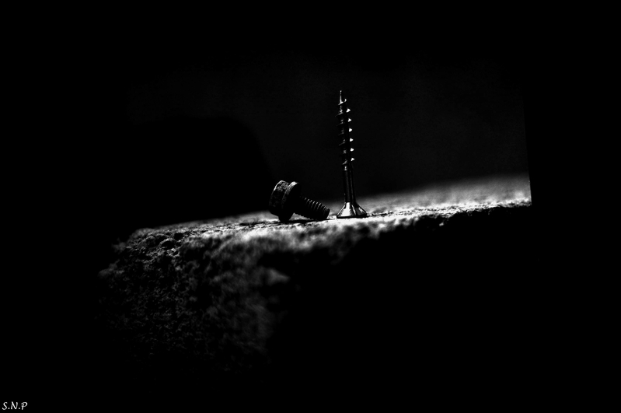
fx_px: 1292
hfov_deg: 27.0
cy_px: 206
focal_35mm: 75
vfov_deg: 18.1
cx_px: 310
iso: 200
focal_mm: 50
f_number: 2.2
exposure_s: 1/800
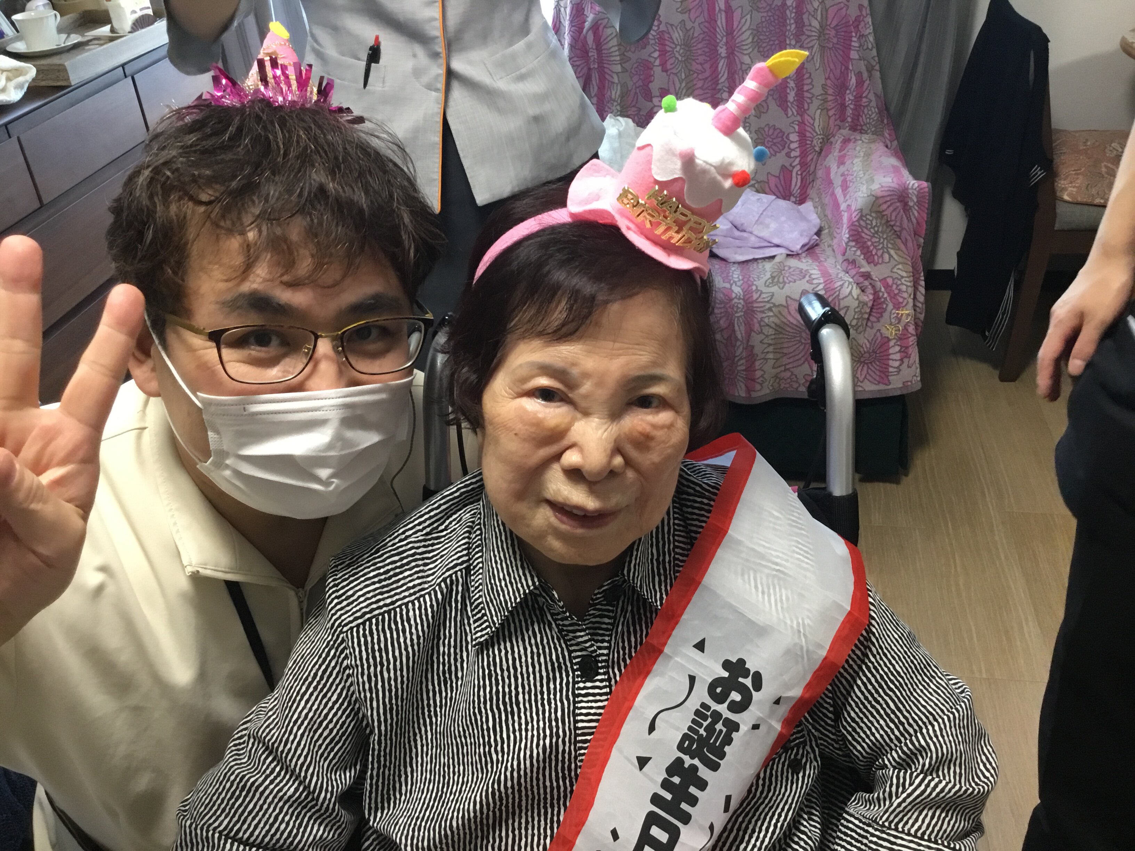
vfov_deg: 45.4
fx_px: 1016
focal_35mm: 31
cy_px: 426
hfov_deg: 58.4
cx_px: 568
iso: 125
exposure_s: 1/30
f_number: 2.4
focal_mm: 3.3
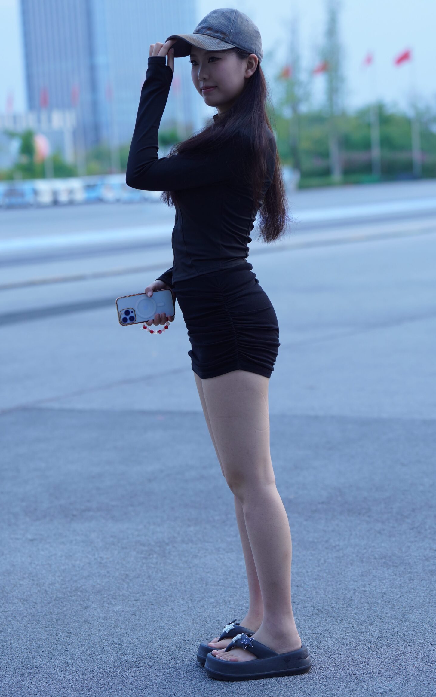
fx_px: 1711
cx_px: 216
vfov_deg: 23.0
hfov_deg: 14.5
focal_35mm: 90
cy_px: 316
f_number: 3.2
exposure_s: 1/320
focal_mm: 80
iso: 400
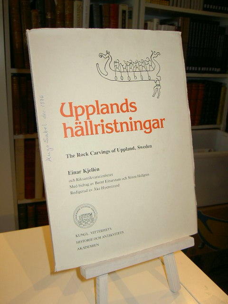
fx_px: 299
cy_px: 152
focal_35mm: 34
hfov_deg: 41.8
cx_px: 114
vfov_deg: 54.0
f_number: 2.8
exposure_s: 1/60
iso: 100
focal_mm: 5.6
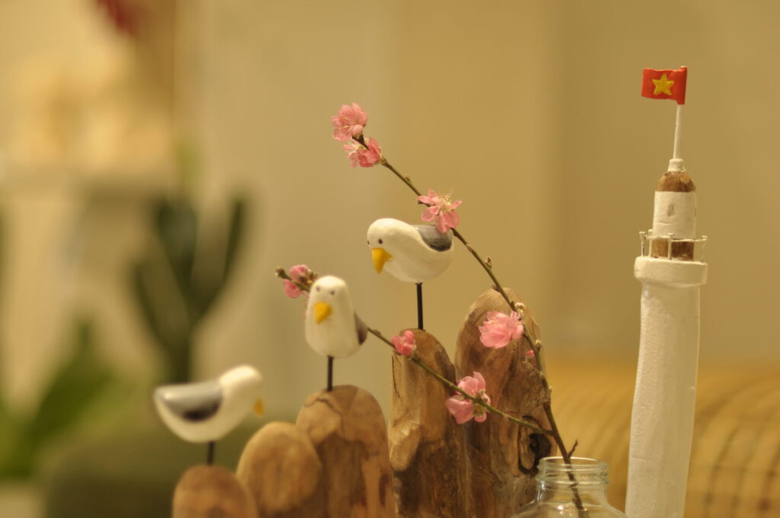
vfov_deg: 10.7
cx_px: 390
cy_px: 259
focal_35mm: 128
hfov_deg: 16.1
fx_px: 2759
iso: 200
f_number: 2
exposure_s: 1/160
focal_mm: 85
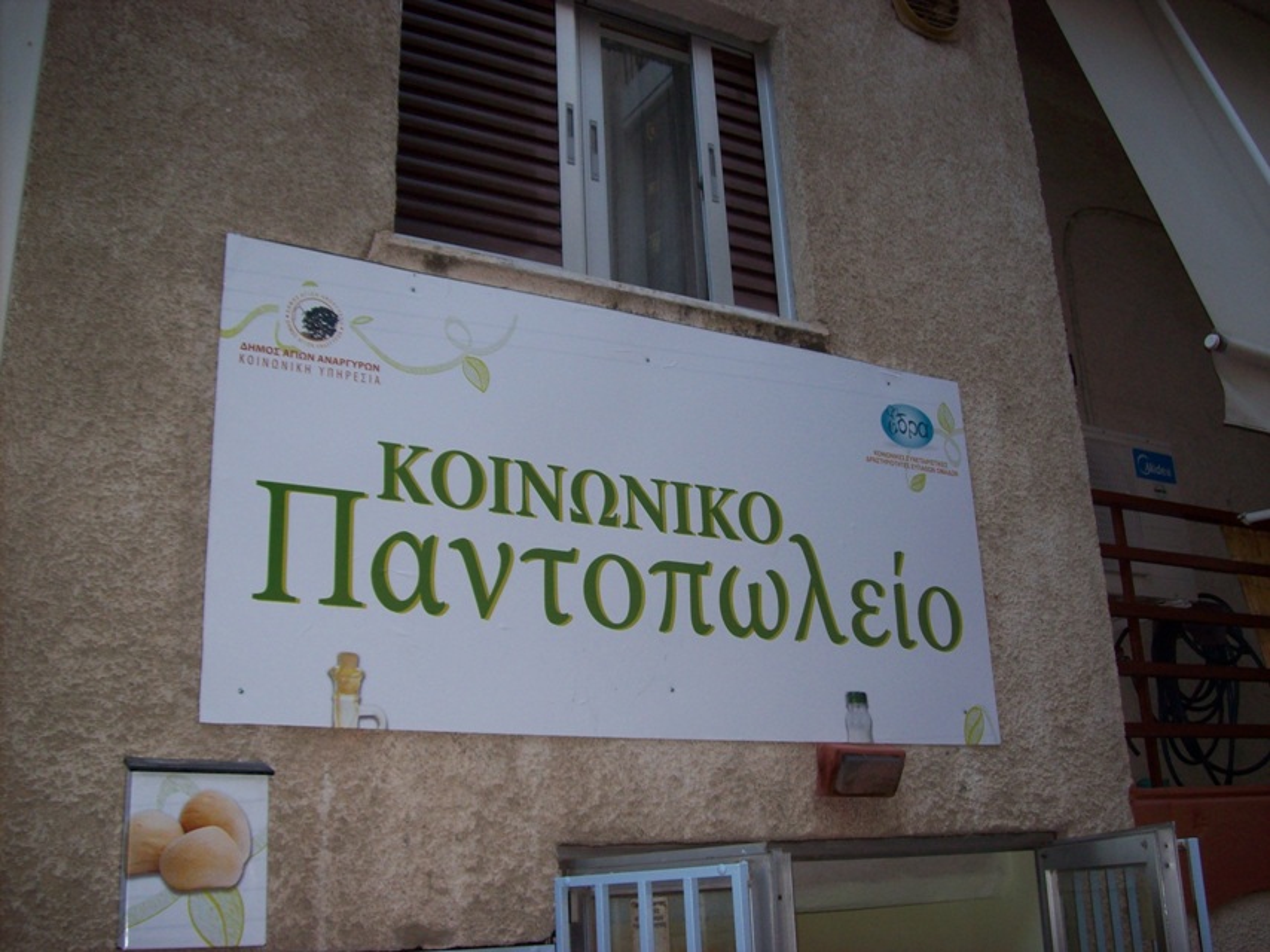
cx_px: 635
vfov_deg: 39.6
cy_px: 476
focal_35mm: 36
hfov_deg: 51.4
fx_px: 1320
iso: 80
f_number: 2.7
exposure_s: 1/64
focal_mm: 6
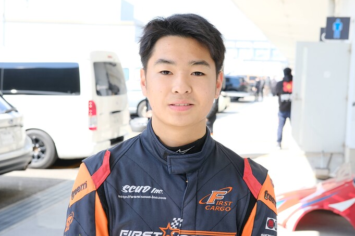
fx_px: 552
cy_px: 115
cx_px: 175
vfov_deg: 24.2
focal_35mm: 56
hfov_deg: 35.6
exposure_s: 1/150
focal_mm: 35
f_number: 5.6
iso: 320
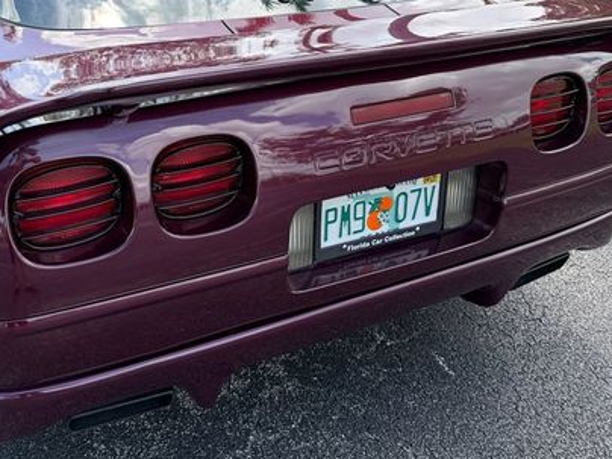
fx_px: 672
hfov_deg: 48.6
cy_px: 145
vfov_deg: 37.2
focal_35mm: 38
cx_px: 241
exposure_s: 1/1192
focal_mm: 6.76
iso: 80
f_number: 1.78
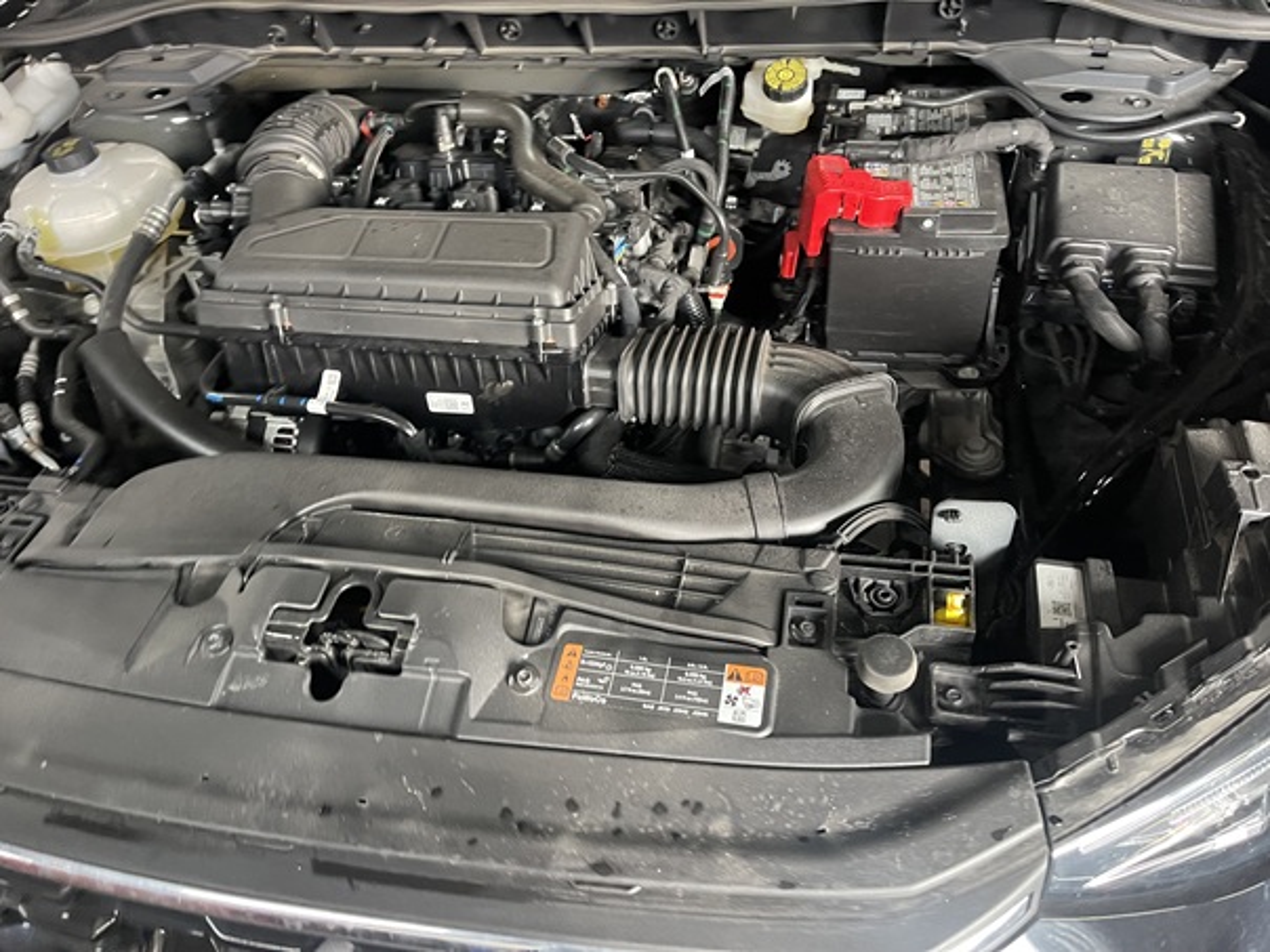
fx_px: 917
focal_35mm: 25
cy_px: 476
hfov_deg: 69.4
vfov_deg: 54.9
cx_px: 635
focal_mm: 5.1
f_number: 1.6
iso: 400
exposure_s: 1/40
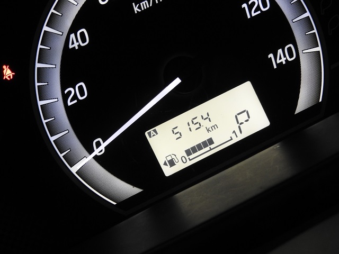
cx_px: 170
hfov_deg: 23.0
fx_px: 832
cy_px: 127
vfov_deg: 17.4
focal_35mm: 85
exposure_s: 1/25
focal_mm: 15.2
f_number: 4.5
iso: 400
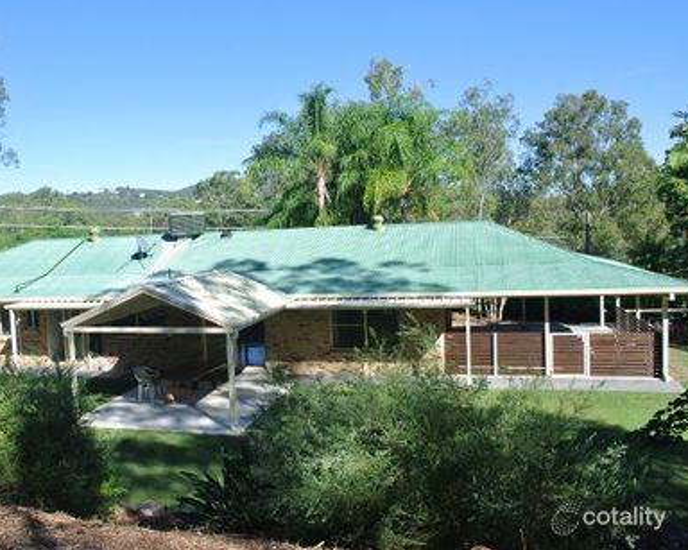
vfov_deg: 47.1
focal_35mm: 31
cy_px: 273
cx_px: 274
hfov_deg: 56.7
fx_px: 631
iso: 100
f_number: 4.5
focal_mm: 10
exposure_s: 1/400
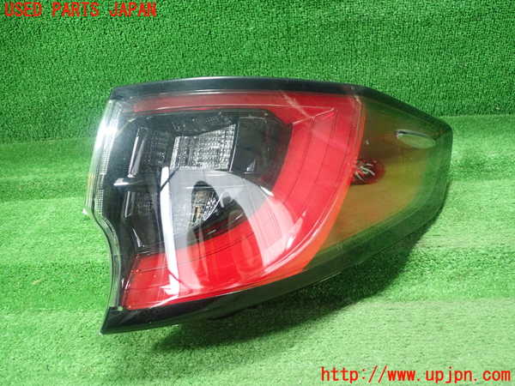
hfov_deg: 60.0
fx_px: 446
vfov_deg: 46.8
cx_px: 258
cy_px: 193
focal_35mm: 30
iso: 800
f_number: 2.3
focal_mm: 5.5
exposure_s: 1/100
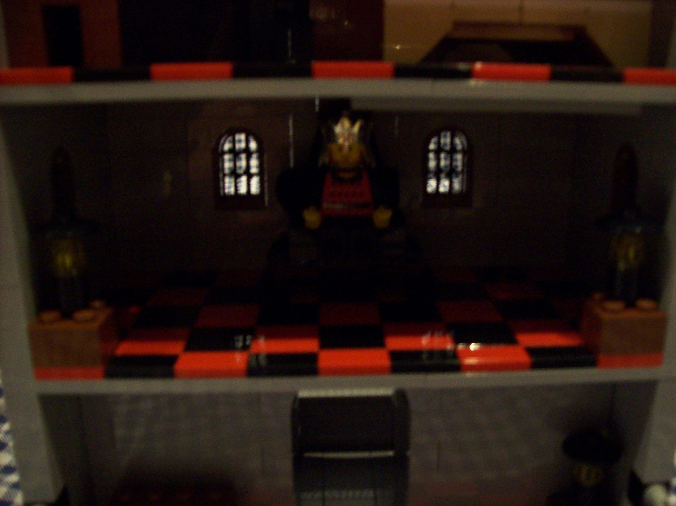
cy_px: 253
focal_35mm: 36
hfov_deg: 51.4
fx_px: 703
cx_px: 338
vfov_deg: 39.6
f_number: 2.7
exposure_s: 1/8
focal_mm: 6
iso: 200
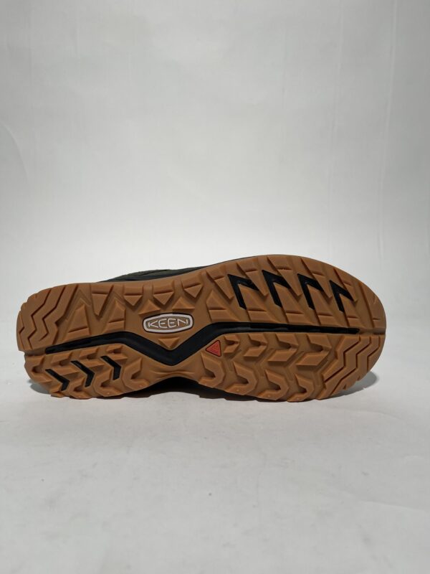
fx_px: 431
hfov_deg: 53.1
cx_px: 215
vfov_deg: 67.3
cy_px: 287
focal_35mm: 26
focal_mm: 5.1
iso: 50
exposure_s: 1/608
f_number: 1.6
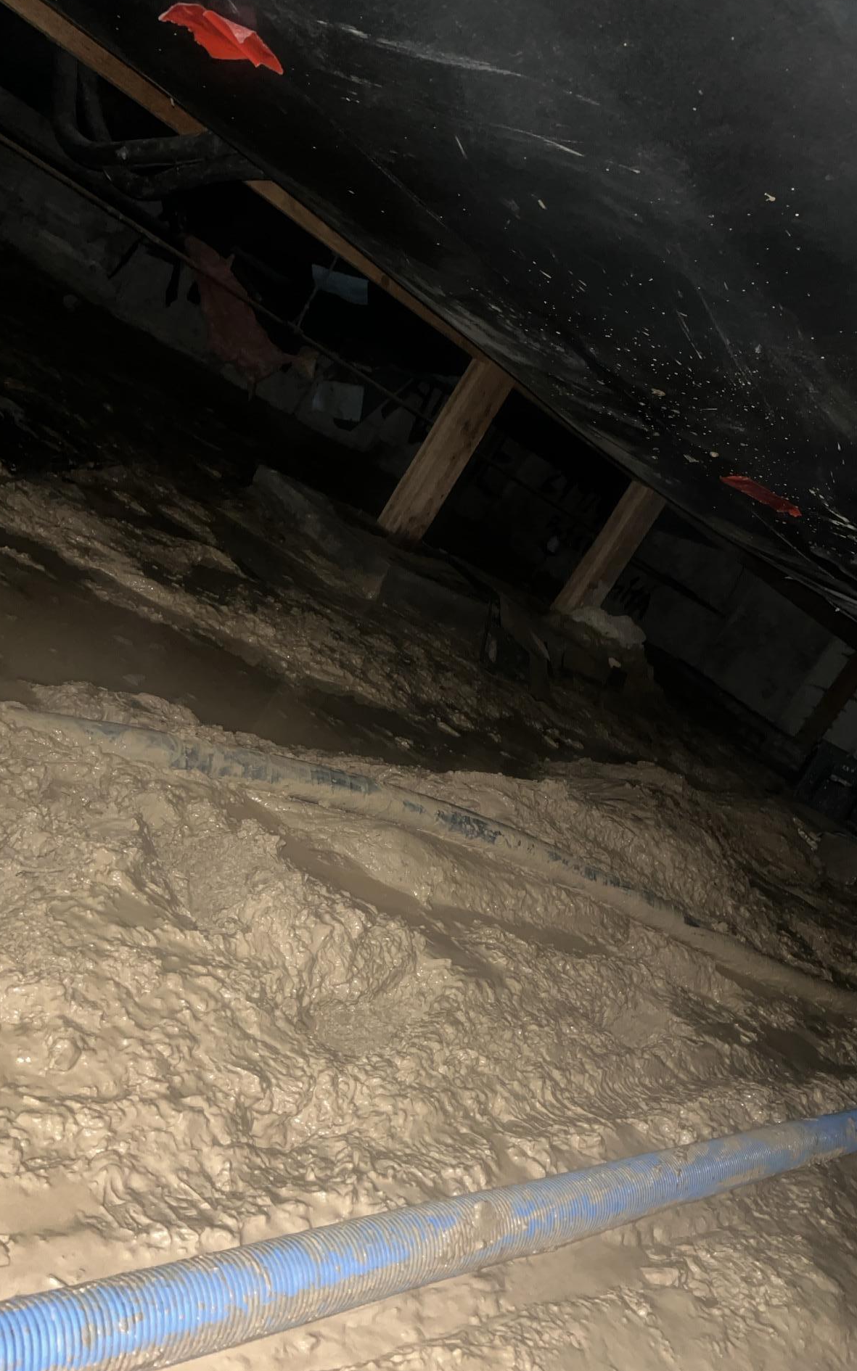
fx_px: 1047
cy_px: 686
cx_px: 491
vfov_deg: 66.5
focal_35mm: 28
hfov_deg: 44.4
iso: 250
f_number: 1.6
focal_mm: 5.1
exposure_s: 1/4
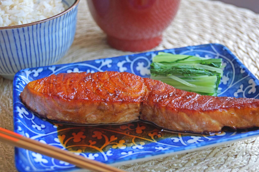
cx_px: 130
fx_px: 378
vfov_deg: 25.7
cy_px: 86
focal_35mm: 52
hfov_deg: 37.9
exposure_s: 1/60
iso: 320
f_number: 5
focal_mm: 35
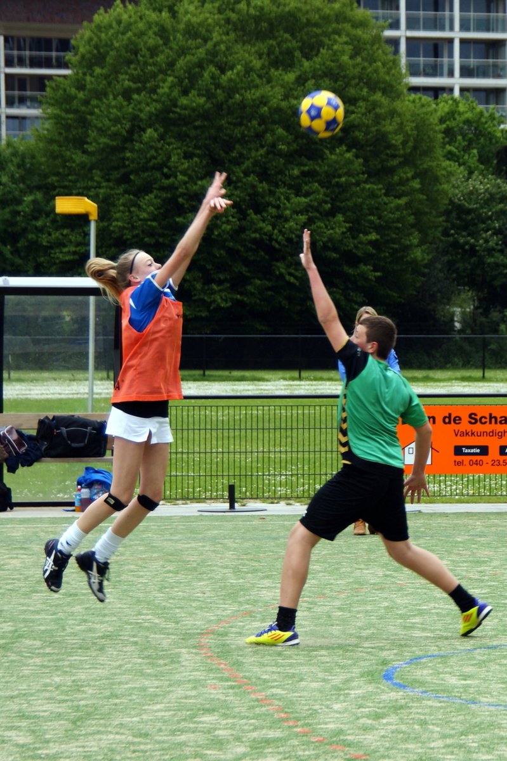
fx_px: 2220
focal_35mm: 105
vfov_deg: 19.5
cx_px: 254
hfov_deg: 13.0
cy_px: 380
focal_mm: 70
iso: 100
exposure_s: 1/320
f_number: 5.6
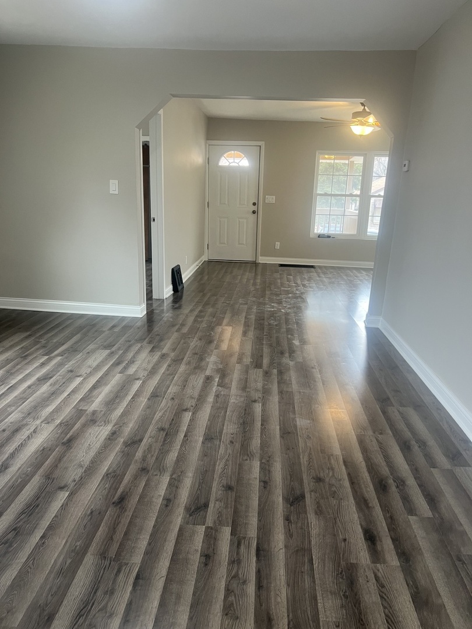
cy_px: 314
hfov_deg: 53.1
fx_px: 473
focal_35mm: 26
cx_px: 236
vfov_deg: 67.3
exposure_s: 1/60
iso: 100
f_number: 1.5
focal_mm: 5.7
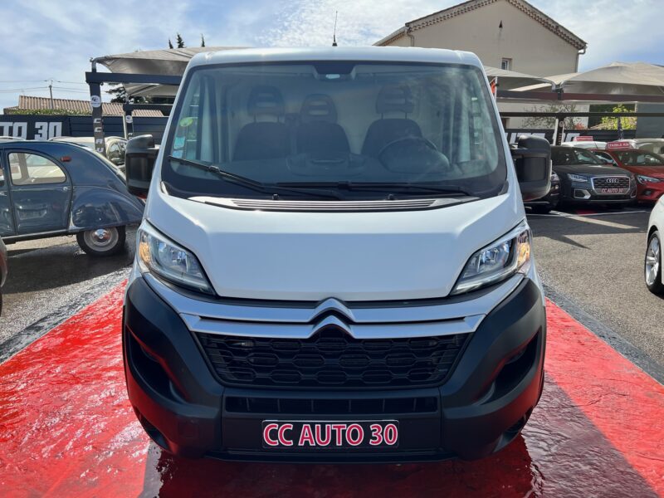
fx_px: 499
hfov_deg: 67.3
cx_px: 332
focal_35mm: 26
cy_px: 249
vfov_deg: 53.1
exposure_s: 1/2762
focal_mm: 5.7
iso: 50
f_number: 1.5
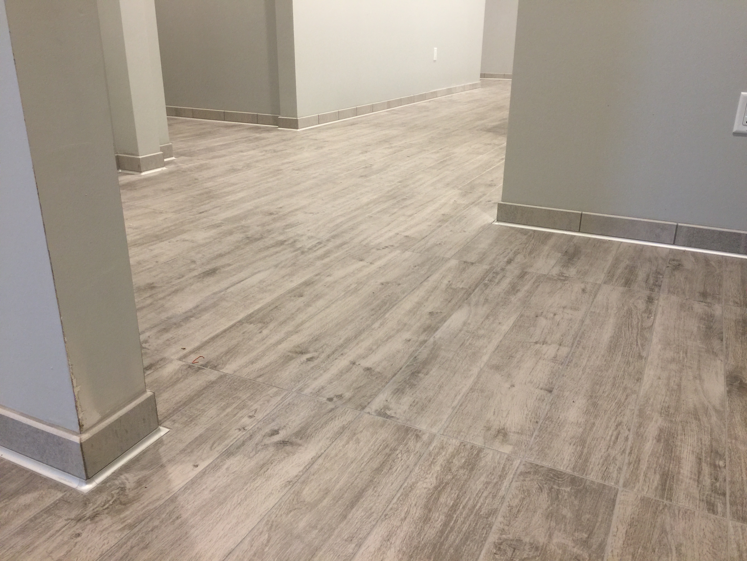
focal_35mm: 29
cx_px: 374
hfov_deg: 61.7
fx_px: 626
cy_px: 280
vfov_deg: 48.2
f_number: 2.2
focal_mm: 4.15
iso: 40
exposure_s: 1/30
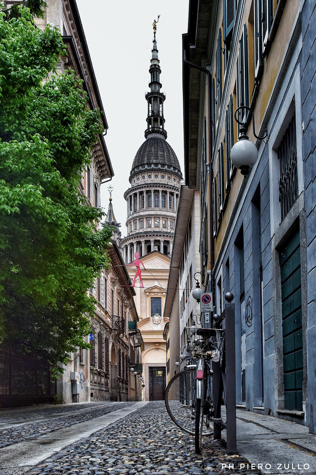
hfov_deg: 36.9
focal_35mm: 36
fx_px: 474
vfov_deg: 53.1
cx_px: 158
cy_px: 238
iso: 1250
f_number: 8
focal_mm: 24
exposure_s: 1/60
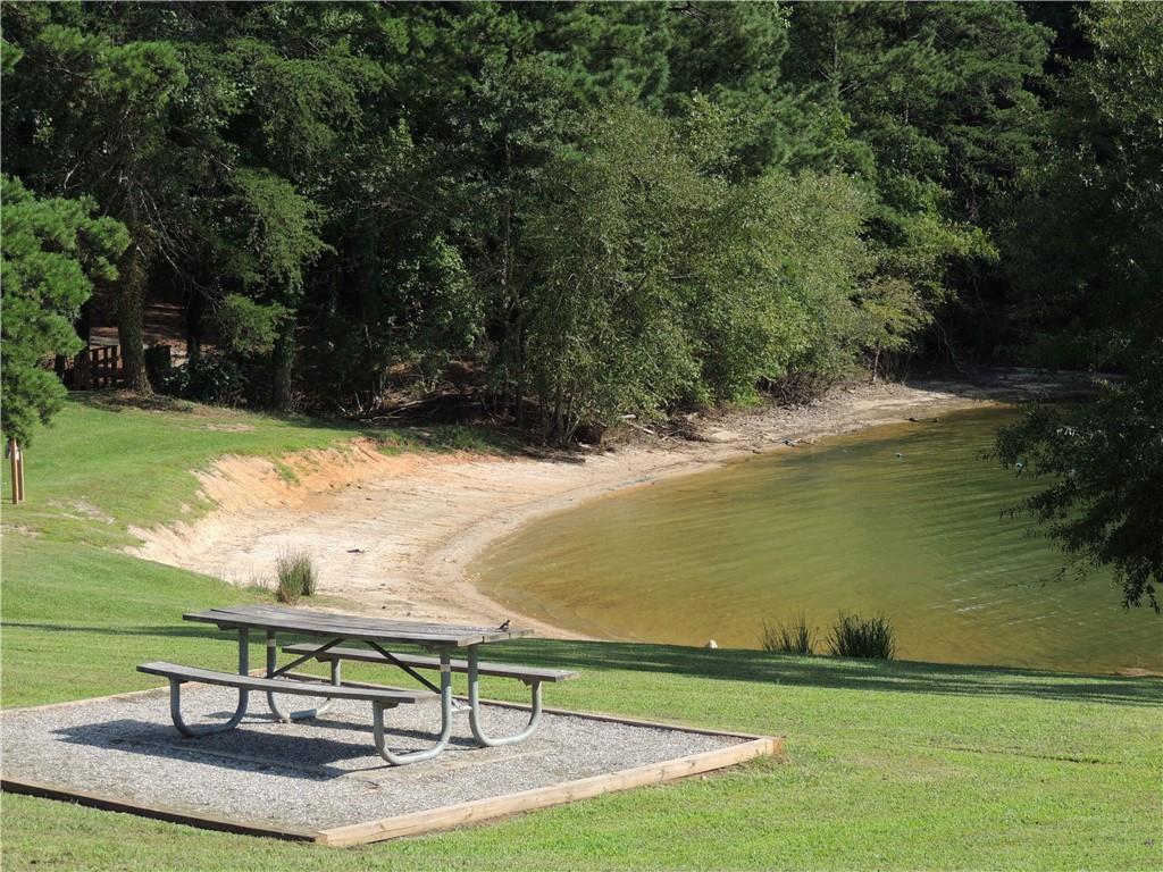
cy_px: 436
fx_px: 3024
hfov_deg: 21.8
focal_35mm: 90
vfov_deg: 16.4
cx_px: 582
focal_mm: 16
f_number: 4.1
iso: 100
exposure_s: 1/500
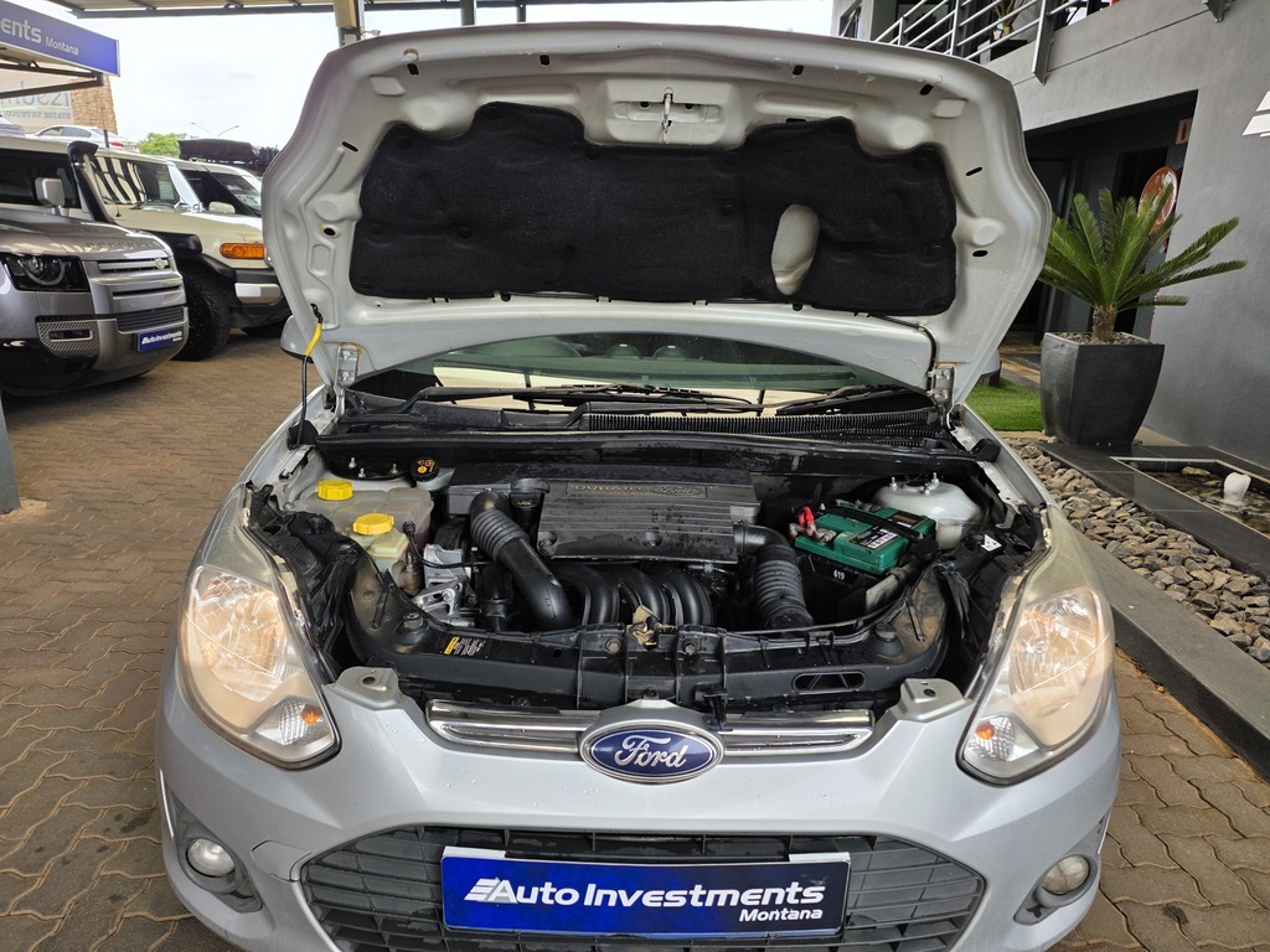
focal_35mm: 23
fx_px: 844
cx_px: 635
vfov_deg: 58.9
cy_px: 476
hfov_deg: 73.9
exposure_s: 1/359
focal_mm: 6.25
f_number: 1.7
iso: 50
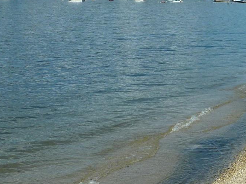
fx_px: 697
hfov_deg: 19.1
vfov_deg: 14.8
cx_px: 284
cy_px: -15
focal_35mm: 98
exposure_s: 1/640
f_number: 5.6
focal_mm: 5.3
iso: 80
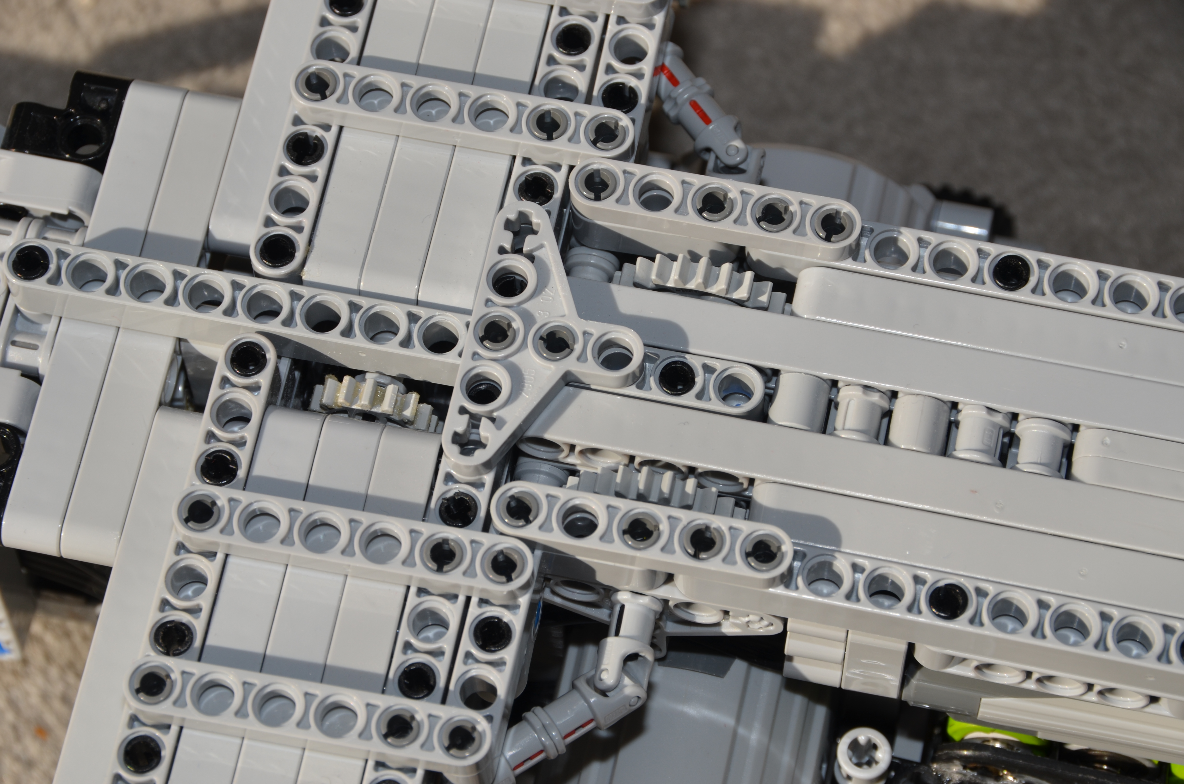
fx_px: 4677
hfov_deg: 14.4
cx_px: 592
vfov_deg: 9.6
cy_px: 392
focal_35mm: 142
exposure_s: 1/160
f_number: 10
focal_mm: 95
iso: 100
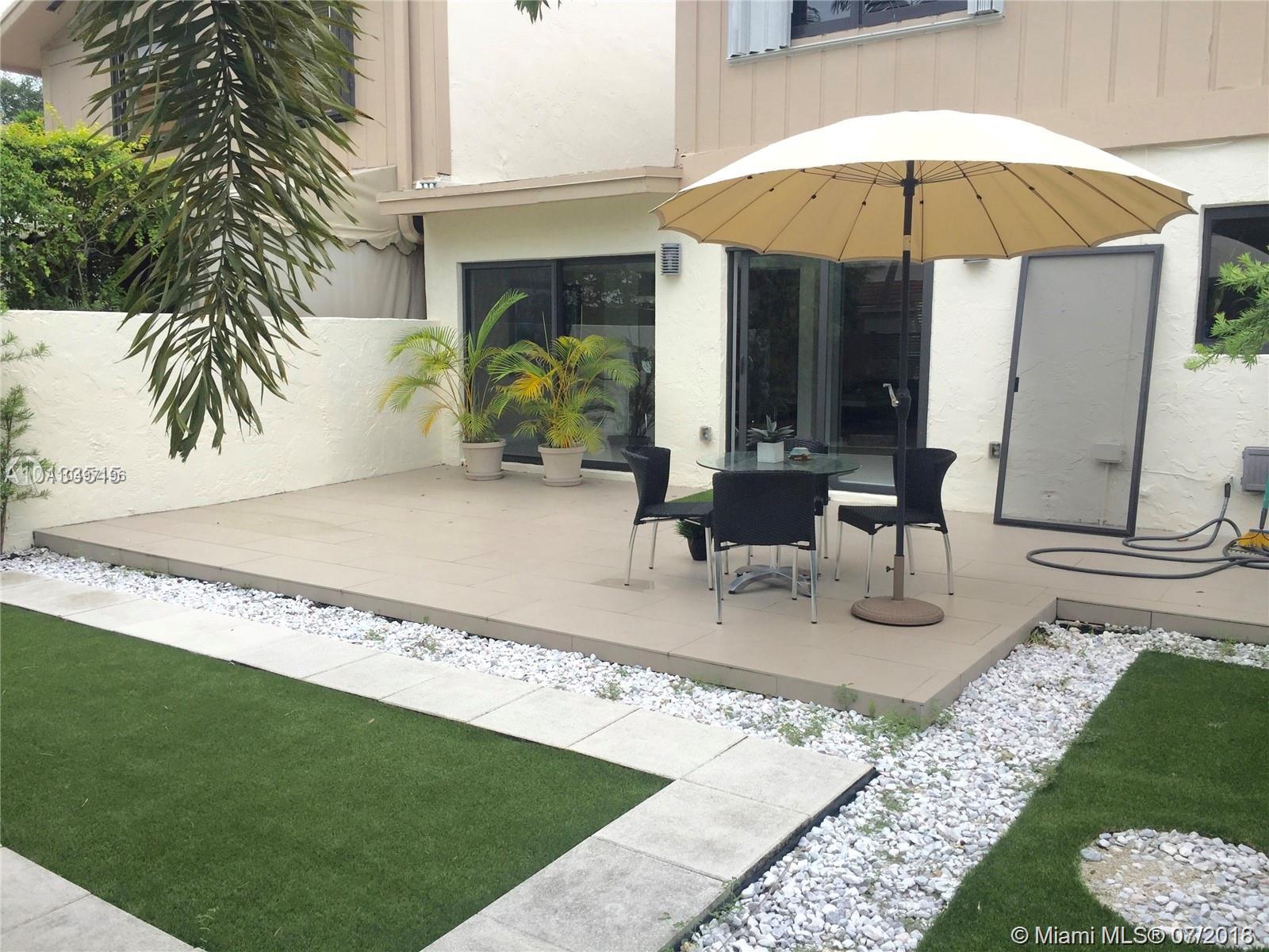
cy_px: 476
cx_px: 634
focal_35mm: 29
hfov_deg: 61.7
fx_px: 1063
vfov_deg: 48.2
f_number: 2.2
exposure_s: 1/1068
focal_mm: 4.15
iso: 32
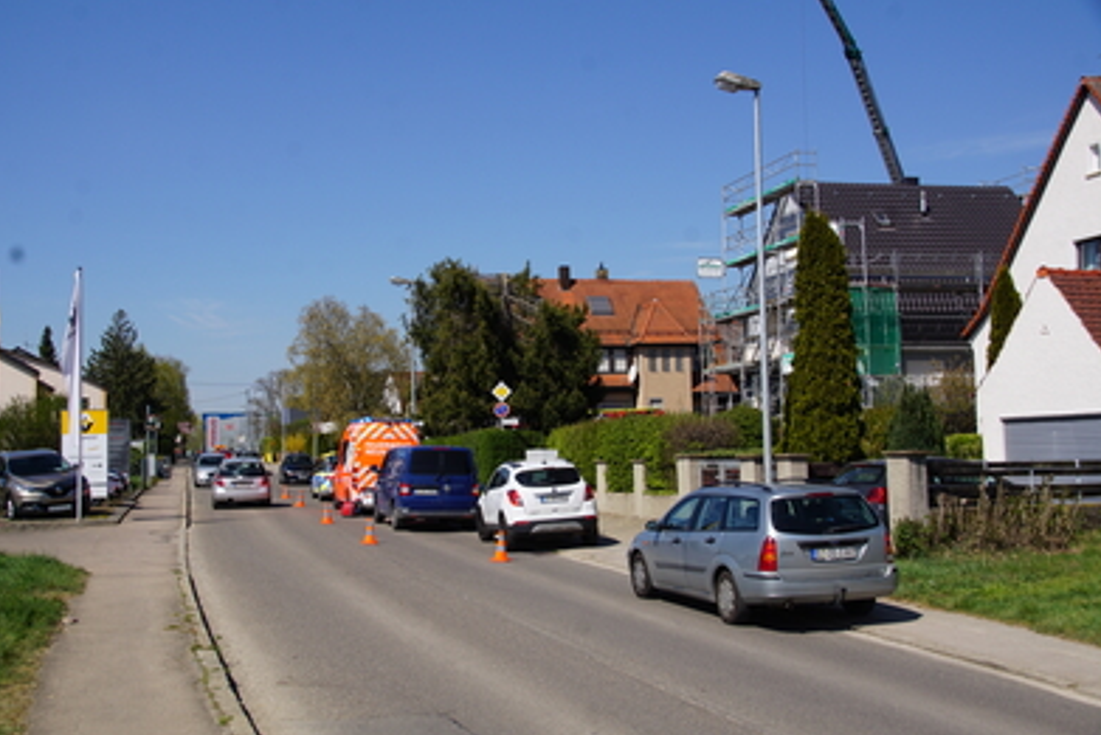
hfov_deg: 42.7
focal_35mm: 46
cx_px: 546
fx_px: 1407
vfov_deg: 29.3
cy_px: 362
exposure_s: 1/200
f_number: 11
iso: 100
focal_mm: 30
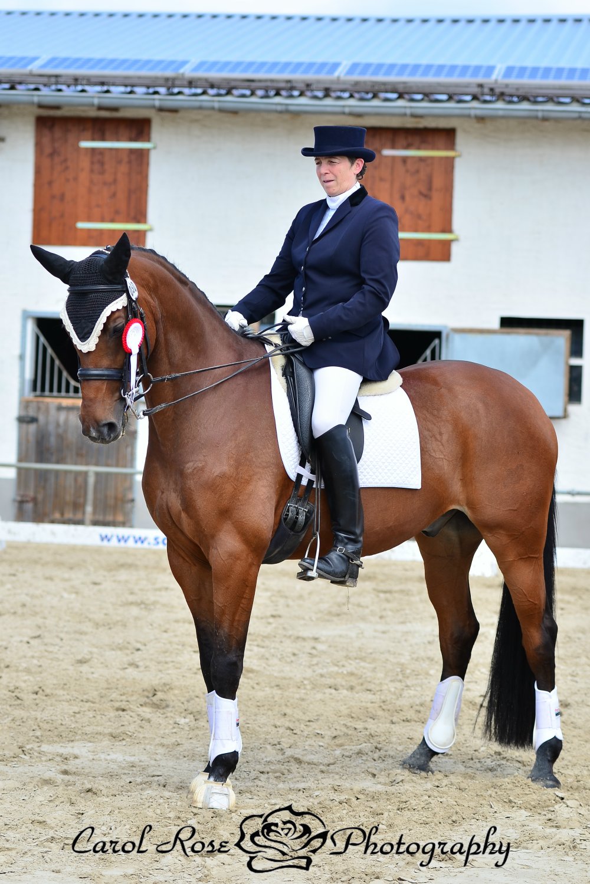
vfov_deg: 19.5
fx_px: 2580
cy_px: 442
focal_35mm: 105
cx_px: 295
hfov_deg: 13.0
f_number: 2.8
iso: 100
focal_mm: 70
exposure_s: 1/800
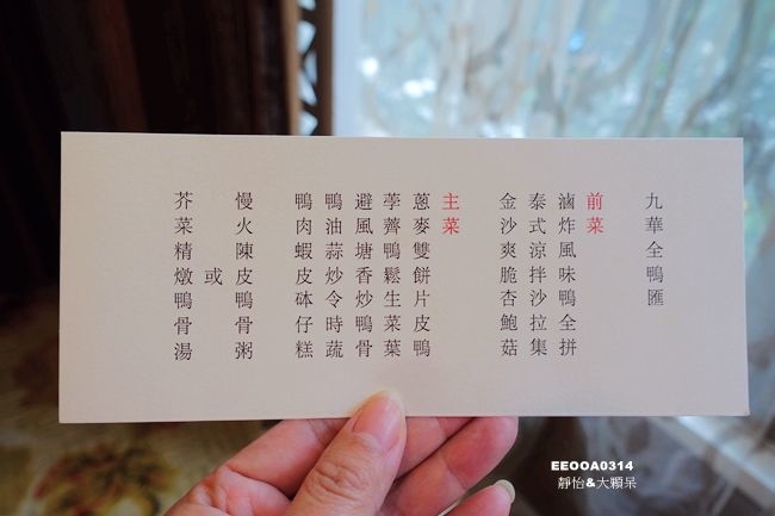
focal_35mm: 24
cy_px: 258
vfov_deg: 53.1
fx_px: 517
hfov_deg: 73.8
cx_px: 388
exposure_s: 1/40
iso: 125
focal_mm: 8.8
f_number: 2.8
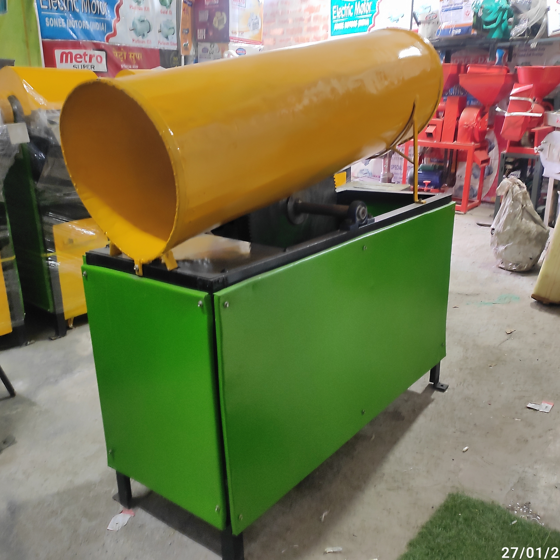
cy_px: 287
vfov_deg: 72.1
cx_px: 270
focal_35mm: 21
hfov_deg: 72.1
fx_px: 384
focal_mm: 4.74
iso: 378
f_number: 1.79
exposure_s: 1/25
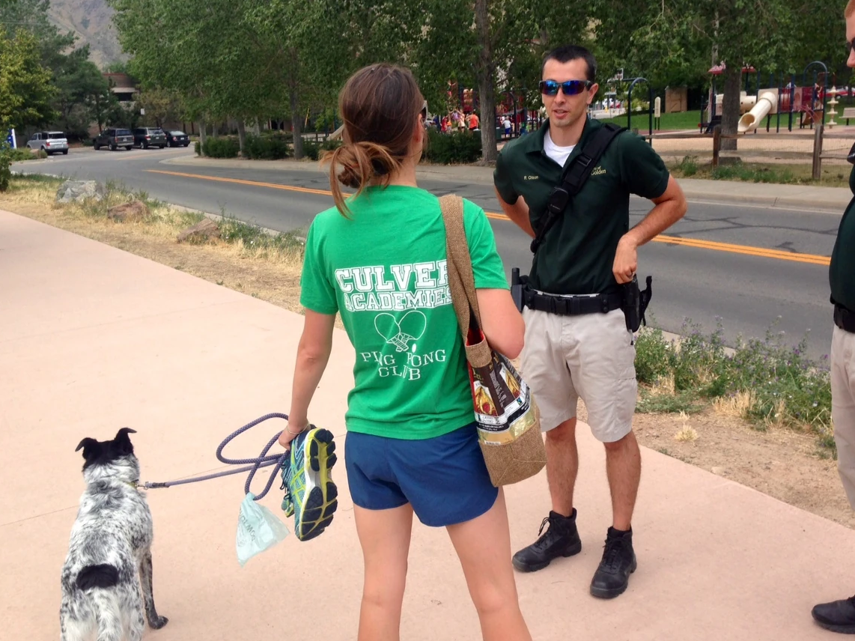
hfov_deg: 50.1
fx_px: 914
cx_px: 464
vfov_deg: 38.6
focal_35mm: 37
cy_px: 329
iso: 50
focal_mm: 4.12
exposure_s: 1/480
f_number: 2.4
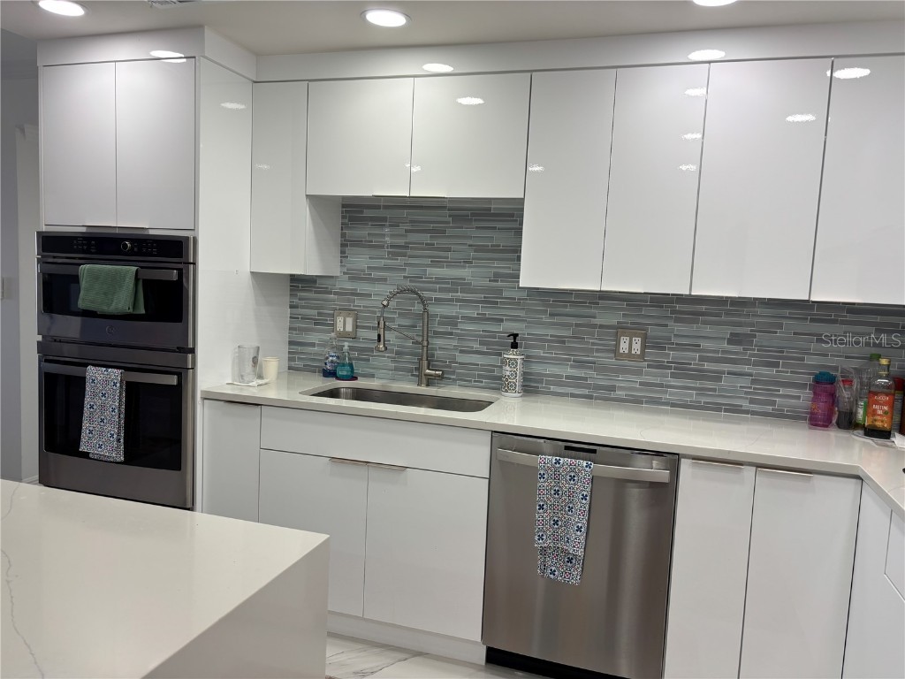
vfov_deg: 53.1
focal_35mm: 26
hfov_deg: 67.3
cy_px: 340
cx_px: 452
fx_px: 680
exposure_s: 1/125
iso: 32
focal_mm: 5.96
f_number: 1.6
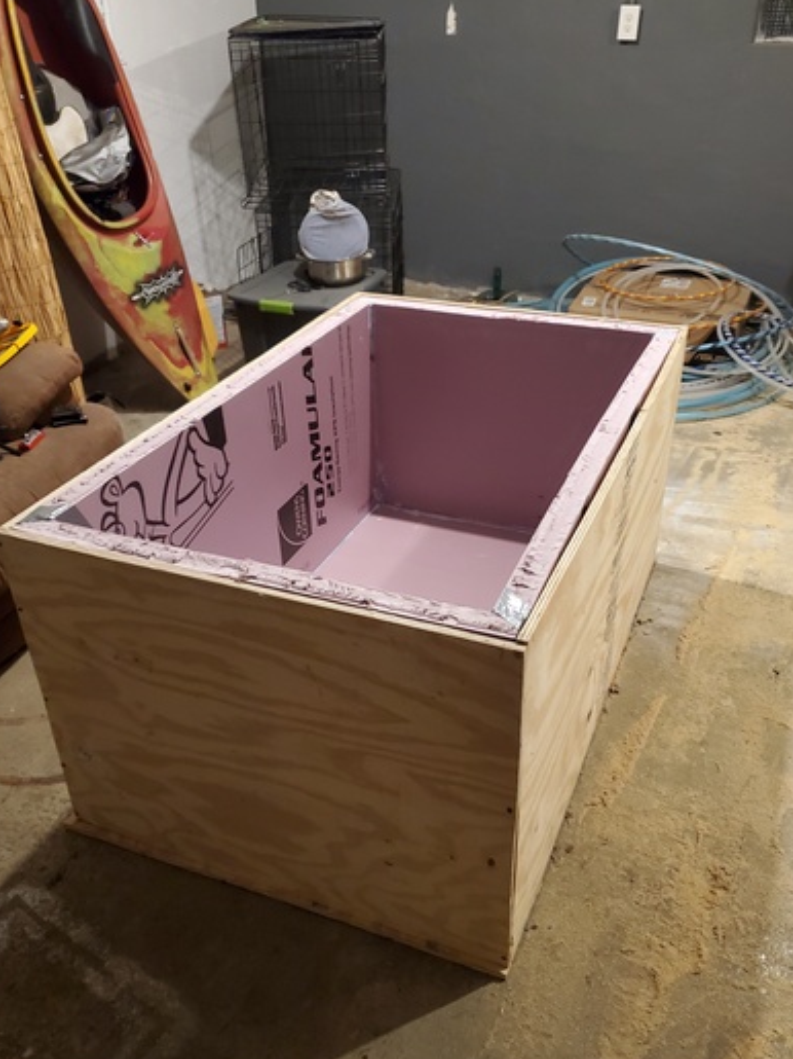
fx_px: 917
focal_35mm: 30
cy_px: 574
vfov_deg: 59.9
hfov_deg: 46.7
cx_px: 428
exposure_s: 1/30
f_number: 1.5
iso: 640
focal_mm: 4.3
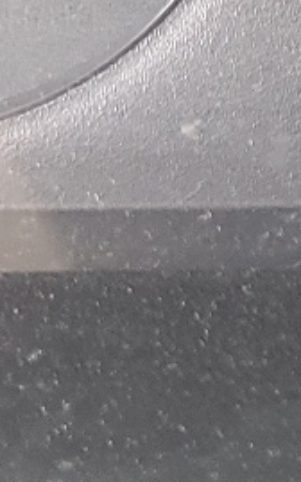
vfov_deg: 12.2
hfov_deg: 7.3
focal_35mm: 164
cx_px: 810
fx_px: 2154
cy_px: -244
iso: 83
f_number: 1.5
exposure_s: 1/60.2
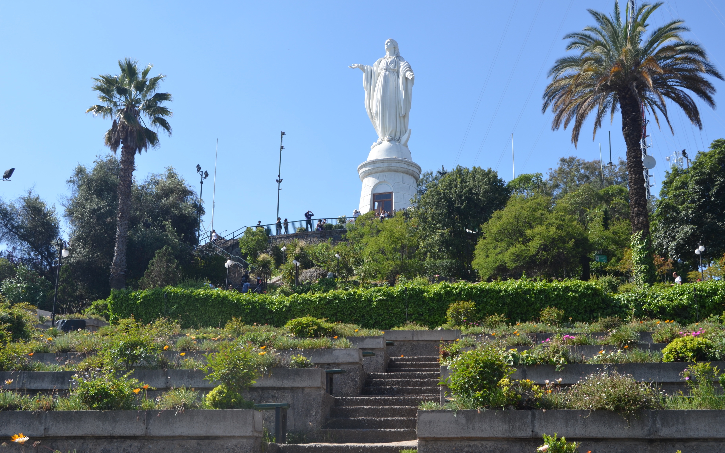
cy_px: 238
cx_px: 363
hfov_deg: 46.2
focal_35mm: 43
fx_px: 850
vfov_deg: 29.9
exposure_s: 1/250
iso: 160
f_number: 8
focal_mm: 28
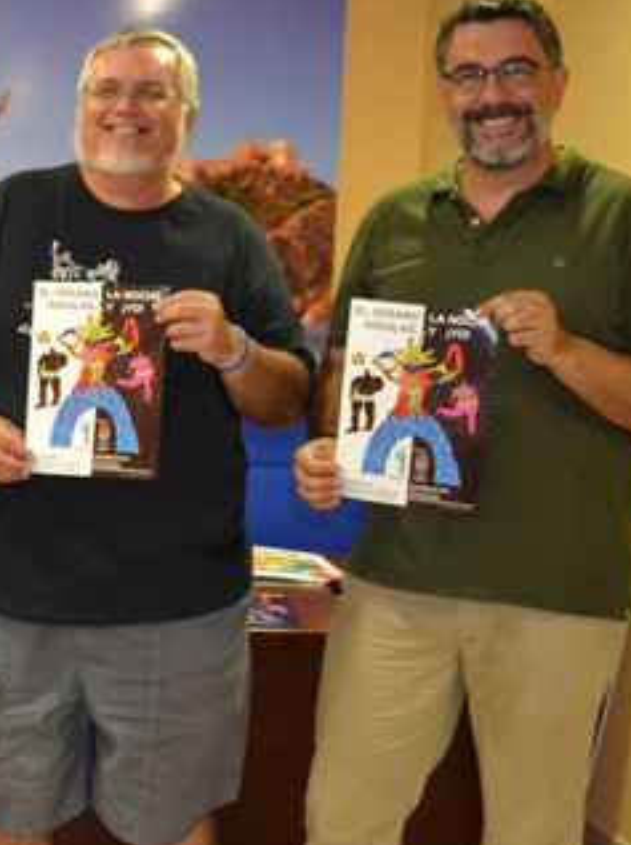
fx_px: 1705
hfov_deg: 19.5
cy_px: 345
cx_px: -160
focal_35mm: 70
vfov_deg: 27.8
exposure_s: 1/60
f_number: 3.8
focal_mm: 24
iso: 2500
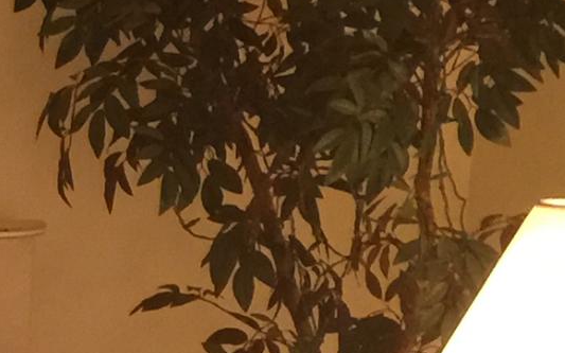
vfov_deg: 7.5
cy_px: 484
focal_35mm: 173
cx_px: -617
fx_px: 2664
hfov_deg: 10.9
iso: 100
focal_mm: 4.15
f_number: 2.2
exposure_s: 1/10
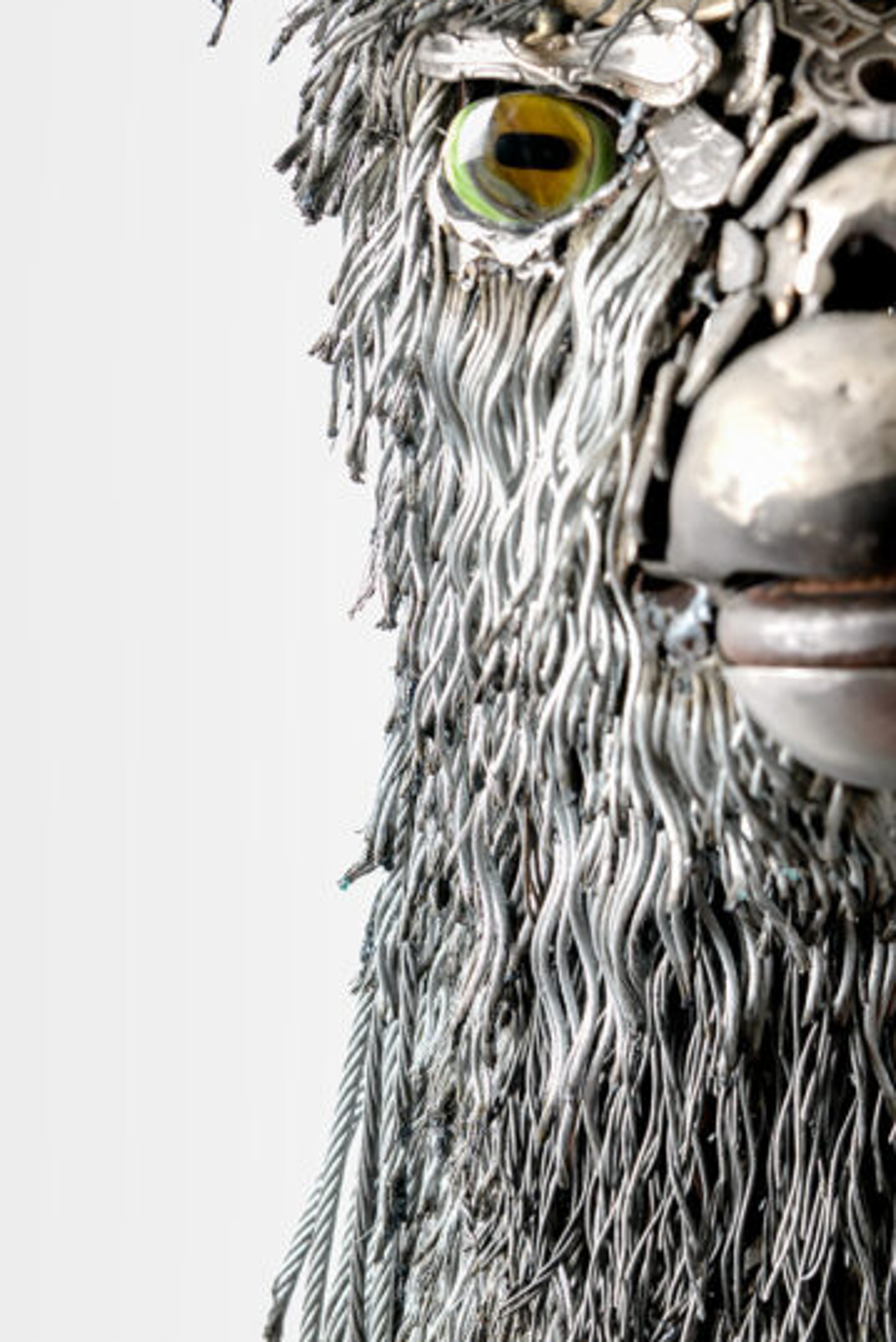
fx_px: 3693
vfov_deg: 20.5
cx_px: 832
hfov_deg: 13.7
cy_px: 422
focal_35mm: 99
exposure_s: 1/250
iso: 100
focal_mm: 52
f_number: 9
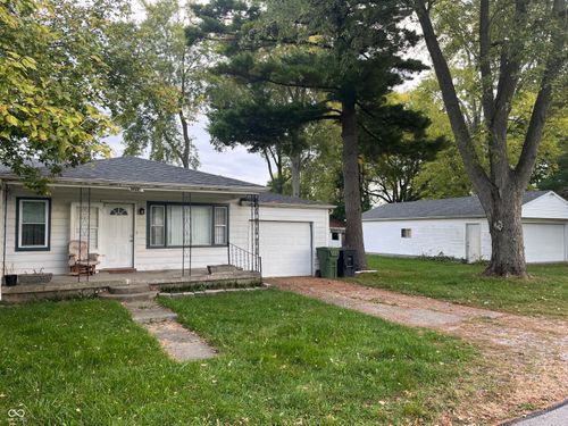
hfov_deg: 67.3
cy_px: 213
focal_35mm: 26
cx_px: 284
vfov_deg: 53.1
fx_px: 427
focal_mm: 5.1
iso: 50
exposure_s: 1/122
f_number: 1.6
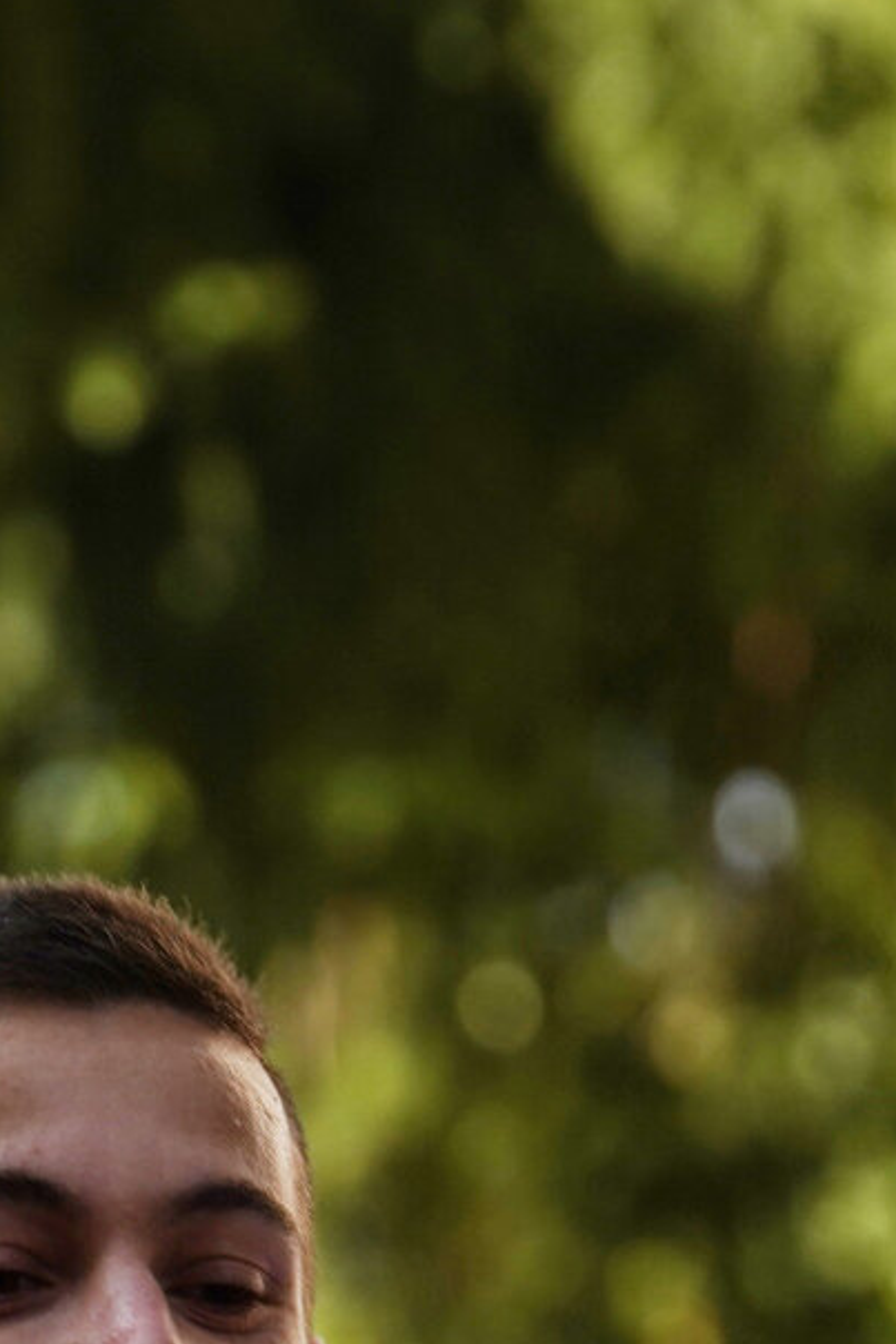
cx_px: 138
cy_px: 1403
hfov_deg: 2.3
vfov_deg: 3.5
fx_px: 22236
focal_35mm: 596
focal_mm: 180
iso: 320
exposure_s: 1/1250
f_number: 5
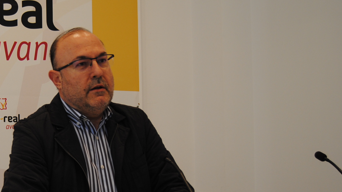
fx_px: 671
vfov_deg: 16.2
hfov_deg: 27.8
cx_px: 52
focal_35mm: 74
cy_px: 147
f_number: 4
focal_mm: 26
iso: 200
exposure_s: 1/60
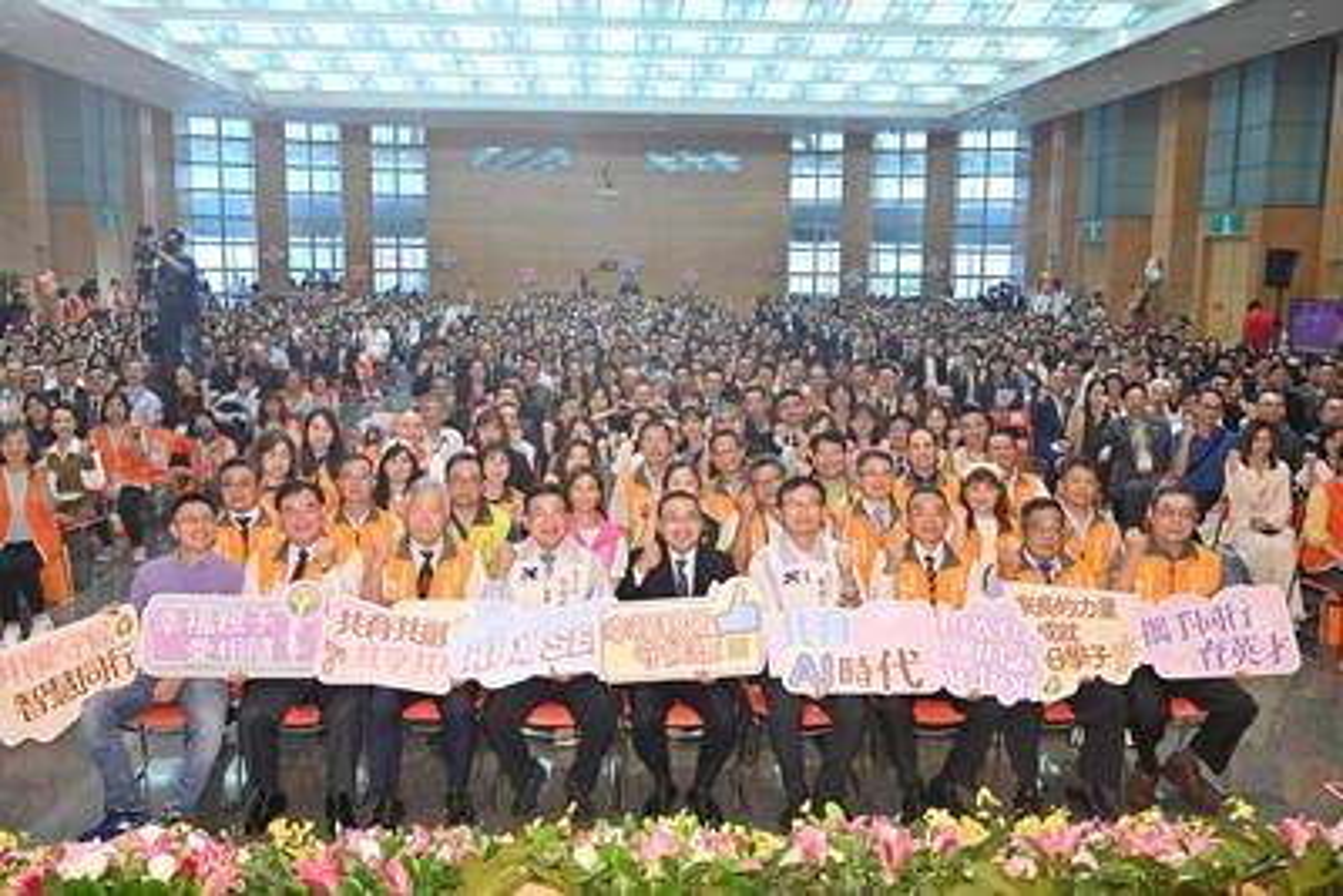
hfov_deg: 57.2
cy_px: 448
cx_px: 672
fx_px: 1231
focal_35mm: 33
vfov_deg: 40.0
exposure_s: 1/125
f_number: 4
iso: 1000
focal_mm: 33
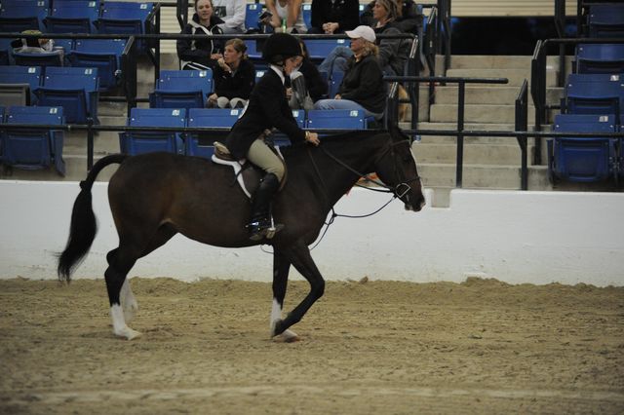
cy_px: 208
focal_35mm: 125
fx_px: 2165
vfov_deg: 11.0
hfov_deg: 16.4
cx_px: 312
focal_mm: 125
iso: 6400
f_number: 2.8
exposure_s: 1/500
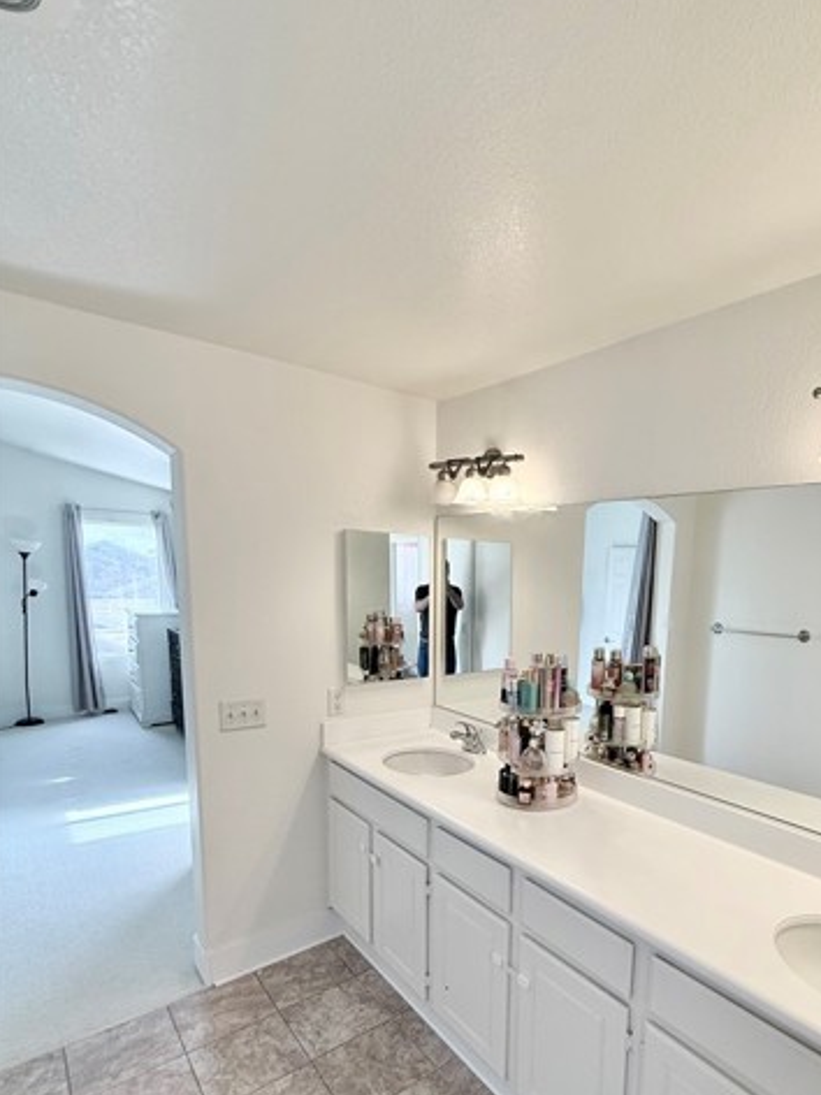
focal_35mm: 19
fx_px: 601
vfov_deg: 83.4
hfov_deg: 66.8
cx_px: 547
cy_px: 668
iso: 125
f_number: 2.2
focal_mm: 2.22
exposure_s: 1/120
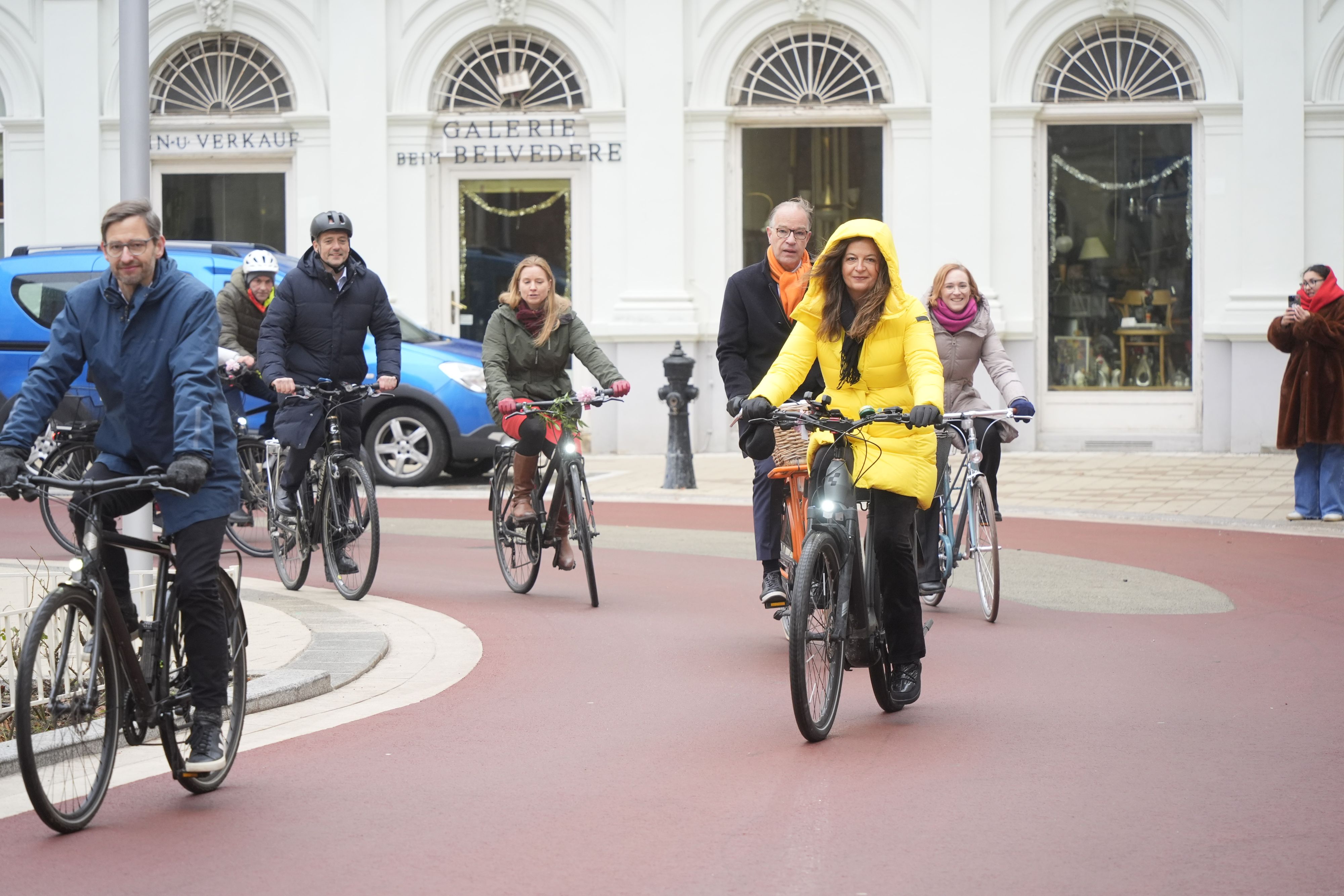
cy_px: 448
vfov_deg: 11.2
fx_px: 4554
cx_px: 672
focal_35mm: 122
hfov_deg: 16.8
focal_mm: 122
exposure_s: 1/320
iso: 1250
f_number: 5
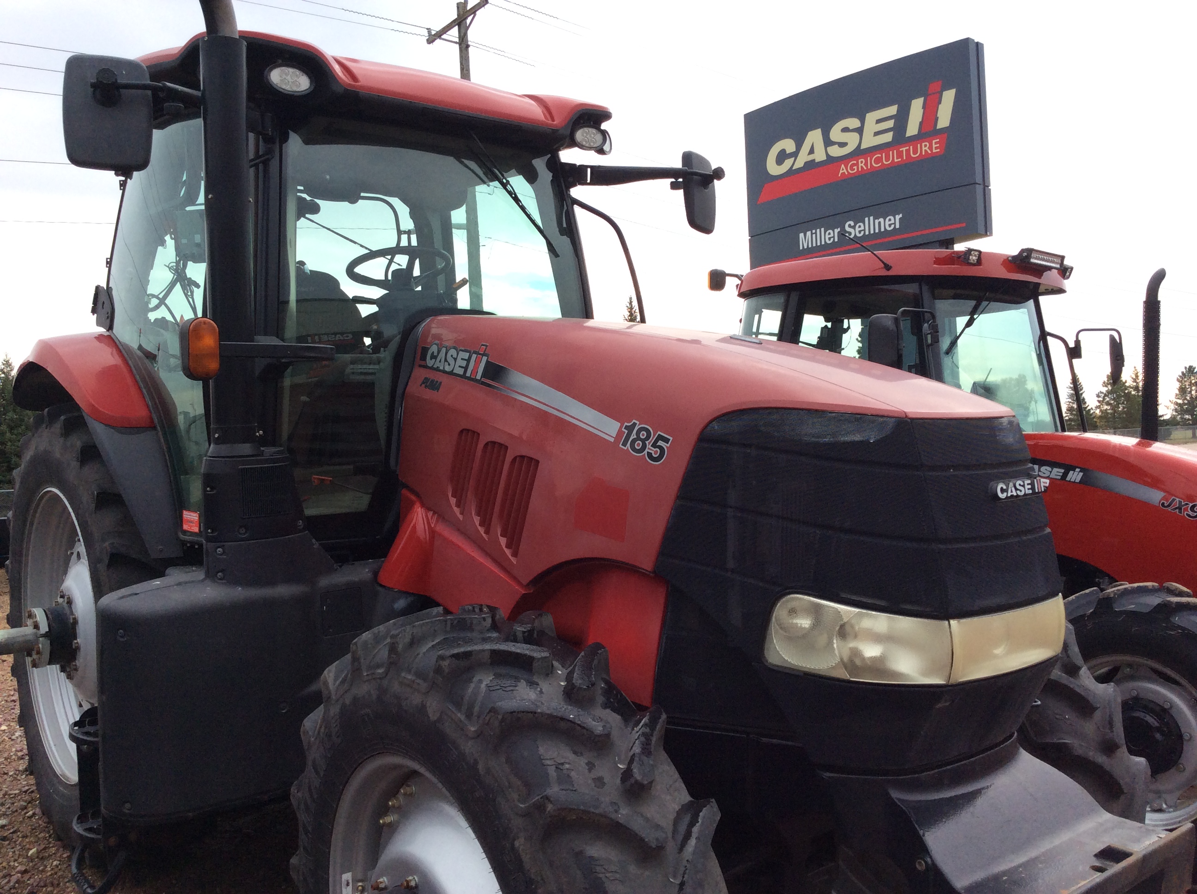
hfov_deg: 56.9
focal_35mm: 32
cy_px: 447
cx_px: 598
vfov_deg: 44.1
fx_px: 1105
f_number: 2.4
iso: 32
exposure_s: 1/697
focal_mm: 3.3
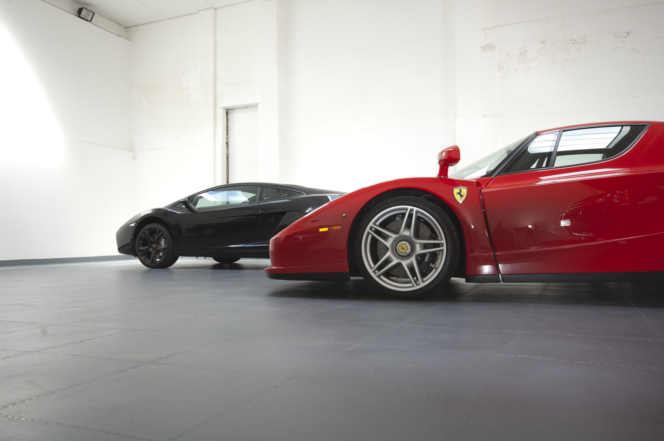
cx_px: 332
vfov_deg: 43.5
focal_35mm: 30
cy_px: 220
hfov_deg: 62.0
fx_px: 553
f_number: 5.6
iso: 400
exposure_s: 1/60
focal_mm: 20
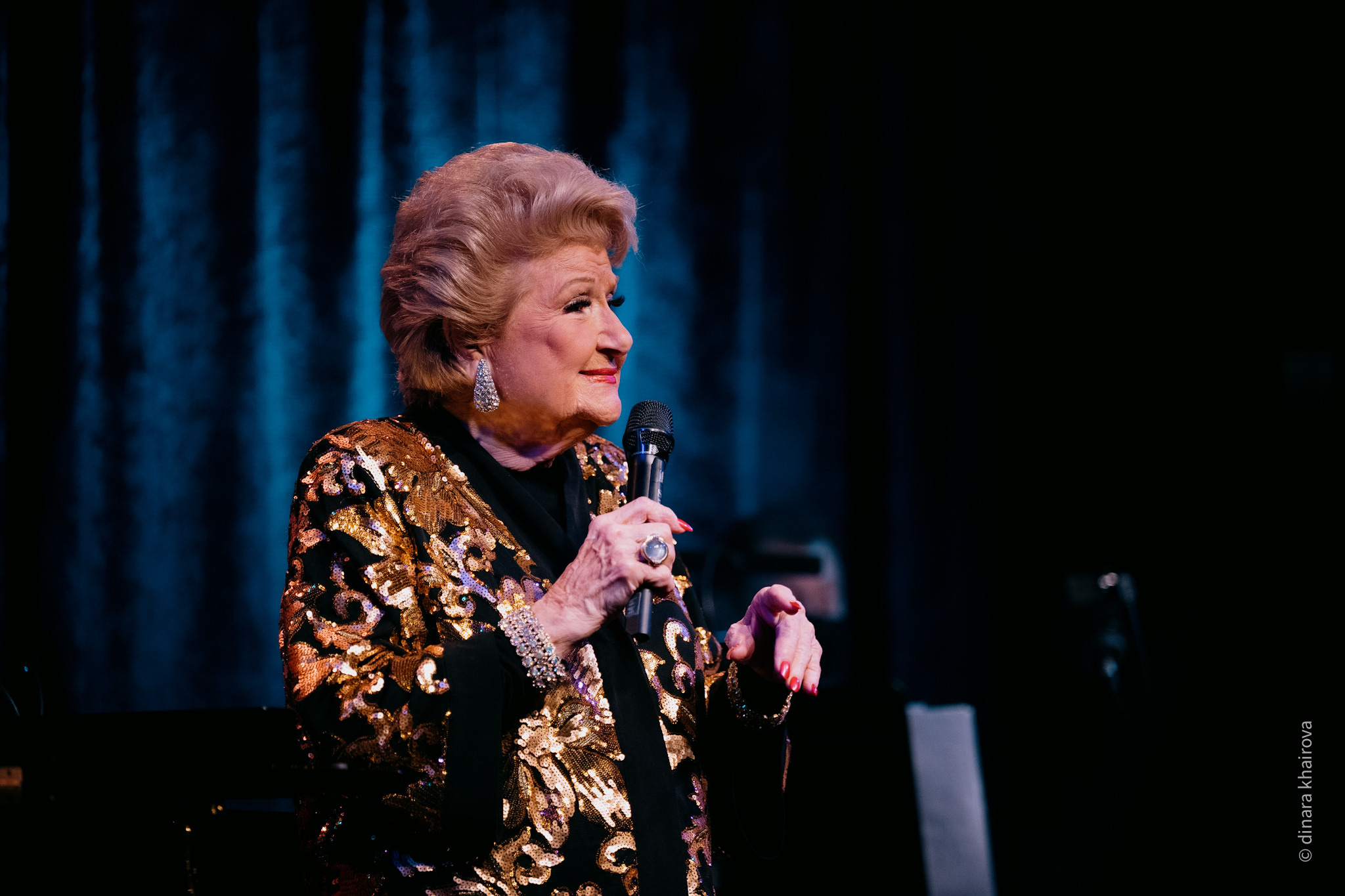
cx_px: 672
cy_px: 448
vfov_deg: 8.1
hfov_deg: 12.1
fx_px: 6350
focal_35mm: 170
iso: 1000
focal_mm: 170
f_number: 2.8
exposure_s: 1/320
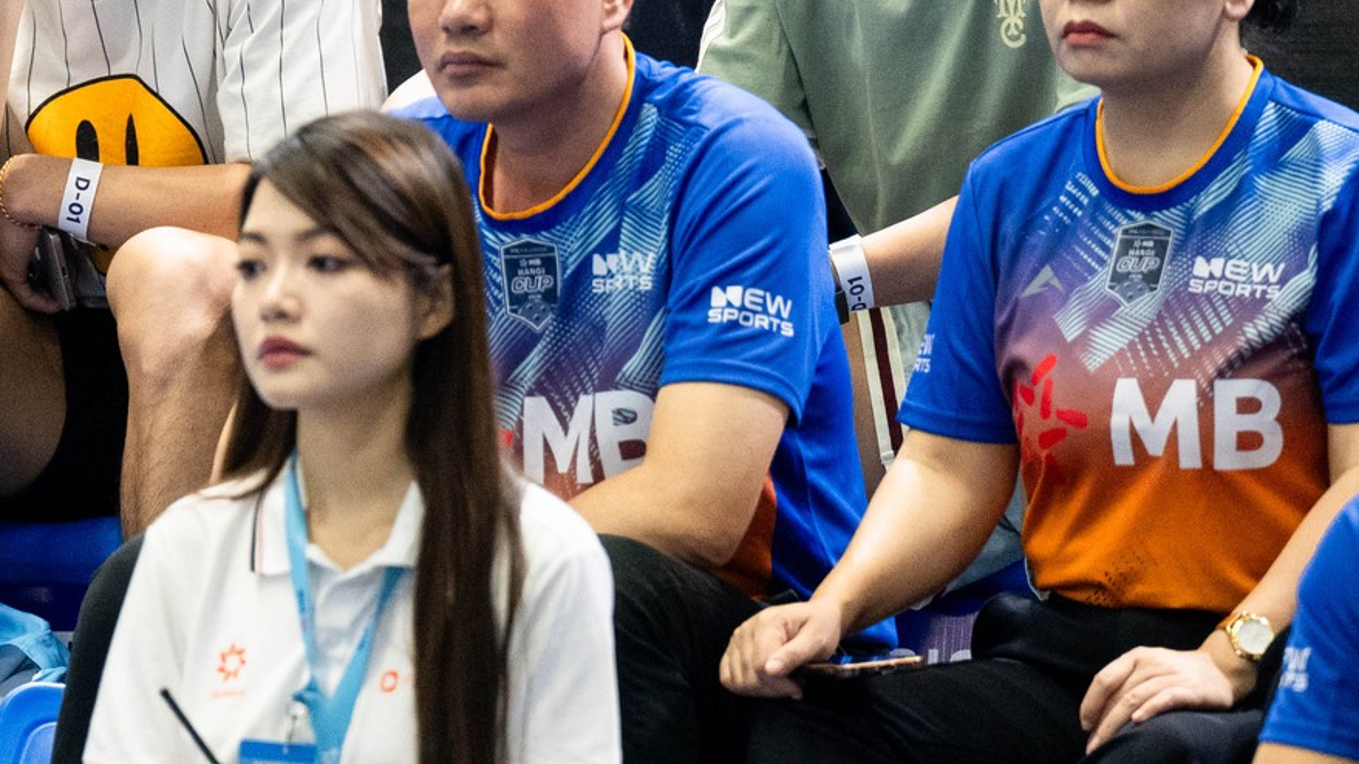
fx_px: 25760
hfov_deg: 3.0
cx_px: 277
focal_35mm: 715
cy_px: 60
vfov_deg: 1.7
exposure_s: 1/250
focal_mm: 200
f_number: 2.8
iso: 2000
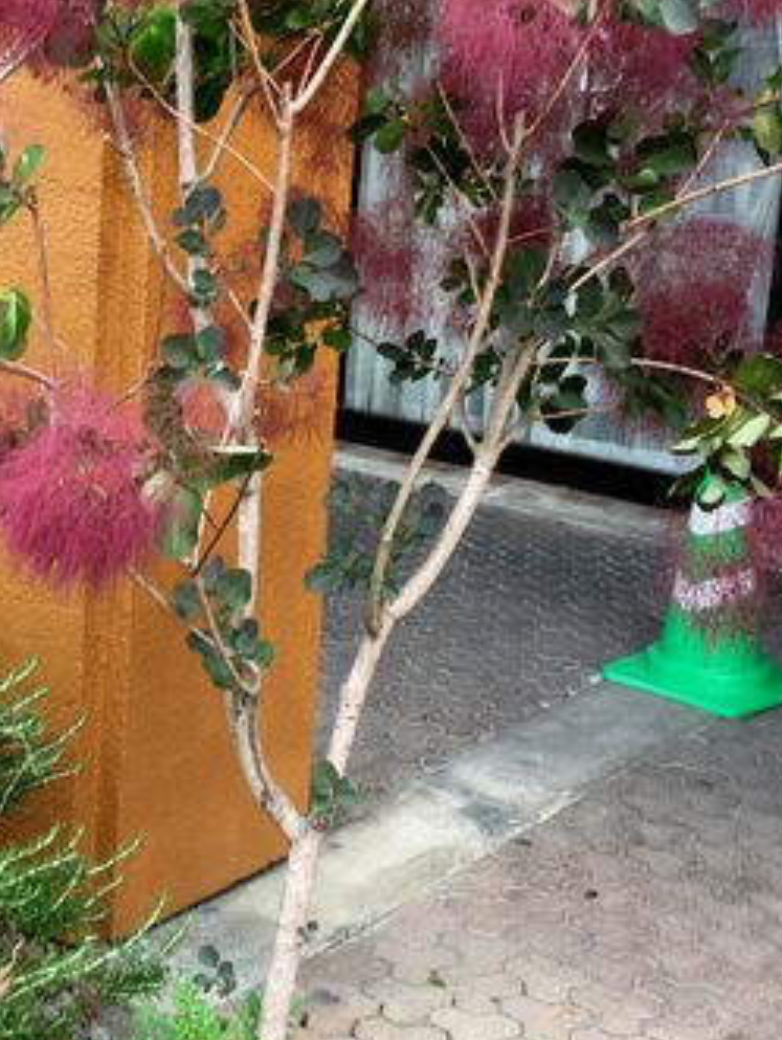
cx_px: 201
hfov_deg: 25.8
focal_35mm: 56
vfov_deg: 34.2
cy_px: 402
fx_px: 1684
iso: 25
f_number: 2.2
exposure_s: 1/141
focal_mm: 4.15
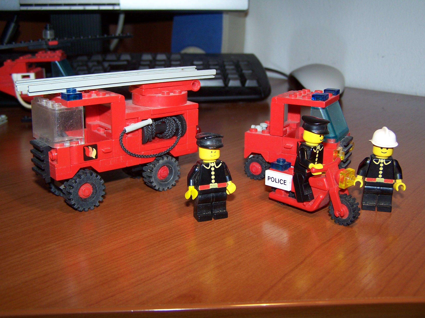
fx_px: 467
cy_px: 159
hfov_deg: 49.0
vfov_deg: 37.7
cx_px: 212
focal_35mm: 38
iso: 80
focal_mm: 6.3
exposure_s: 1/60
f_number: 2.8
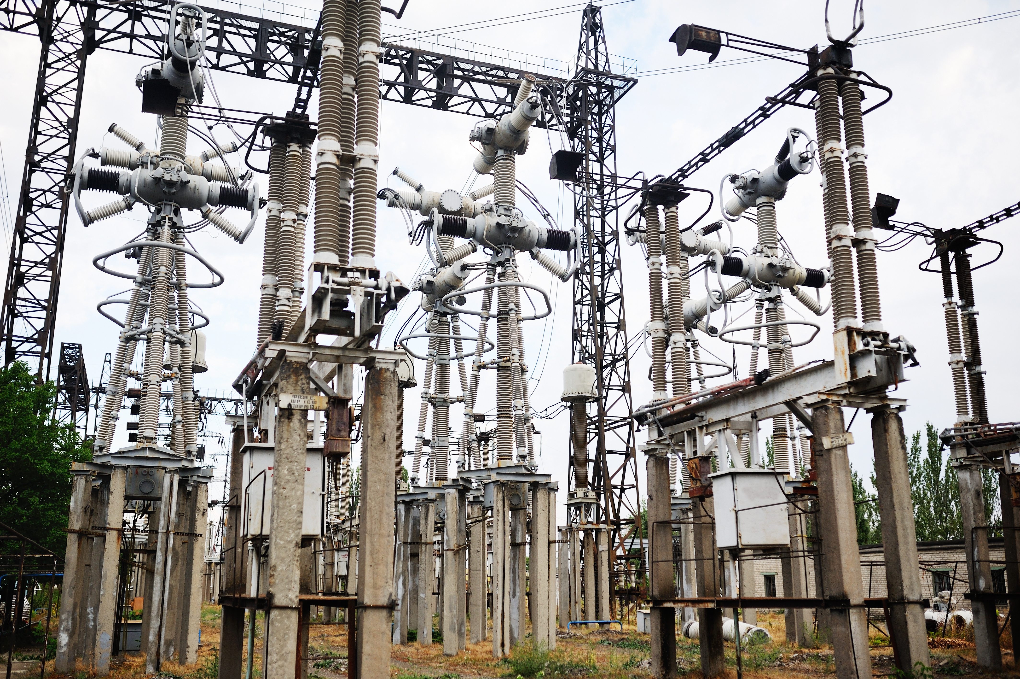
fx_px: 991
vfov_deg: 37.8
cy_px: 340
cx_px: 510
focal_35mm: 35
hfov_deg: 54.5
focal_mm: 35
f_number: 2.2
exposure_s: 1/3200
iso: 200
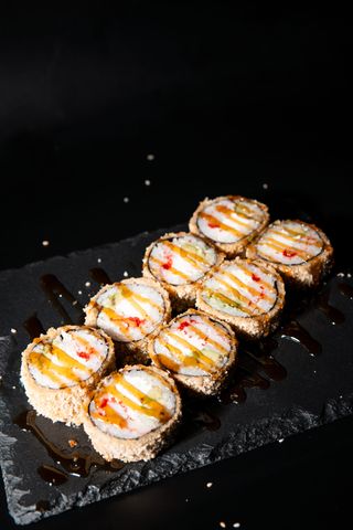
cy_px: 265
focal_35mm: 45
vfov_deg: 43.6
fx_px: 662
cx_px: 176
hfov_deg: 29.9
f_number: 3.5
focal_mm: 30
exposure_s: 1/200
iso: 100
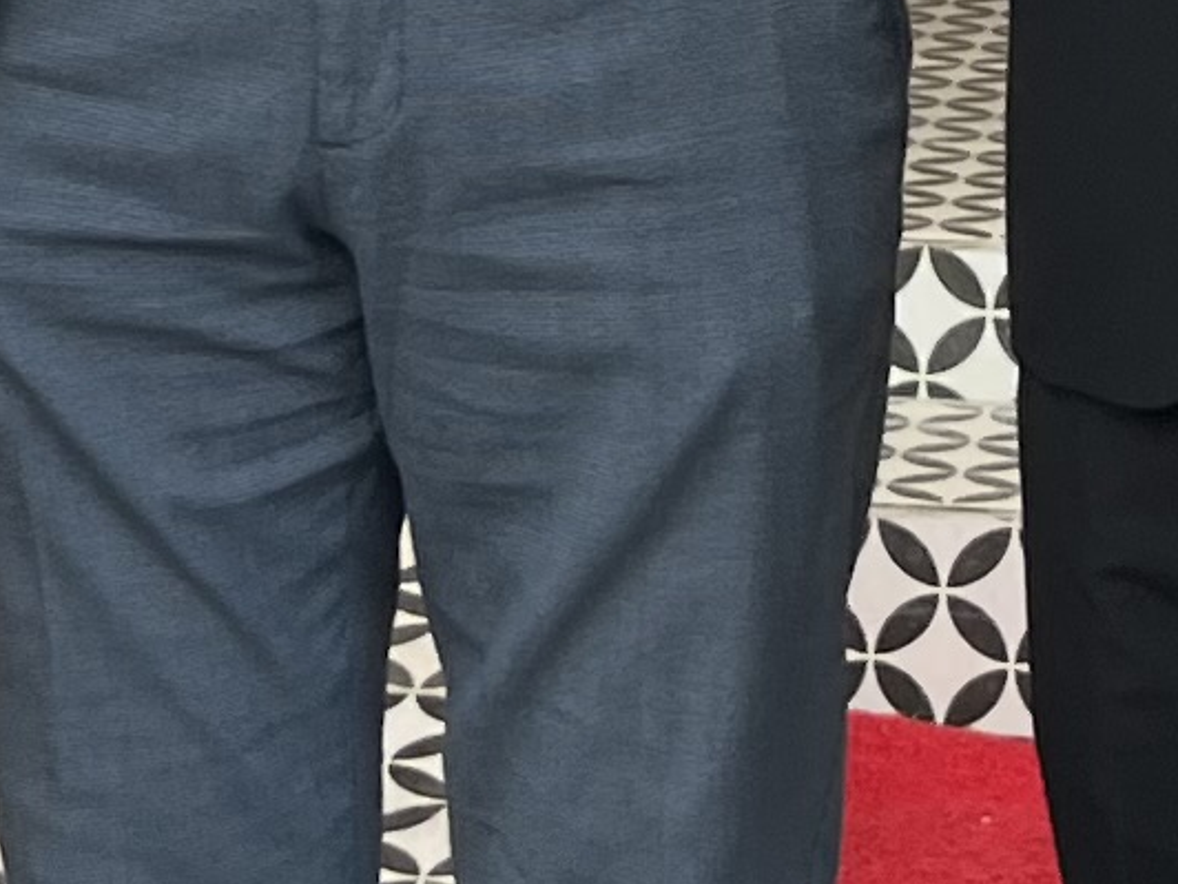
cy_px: -798
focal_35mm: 197
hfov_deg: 10.0
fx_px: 6704
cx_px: 664
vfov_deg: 7.3
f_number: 1.6
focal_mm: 5.1
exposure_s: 1/151
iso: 40
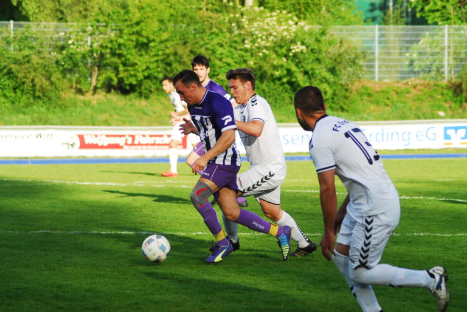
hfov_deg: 9.1
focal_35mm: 225
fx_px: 2922
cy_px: 156
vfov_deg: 6.1
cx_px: 234
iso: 320
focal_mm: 150
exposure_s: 1/500
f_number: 5
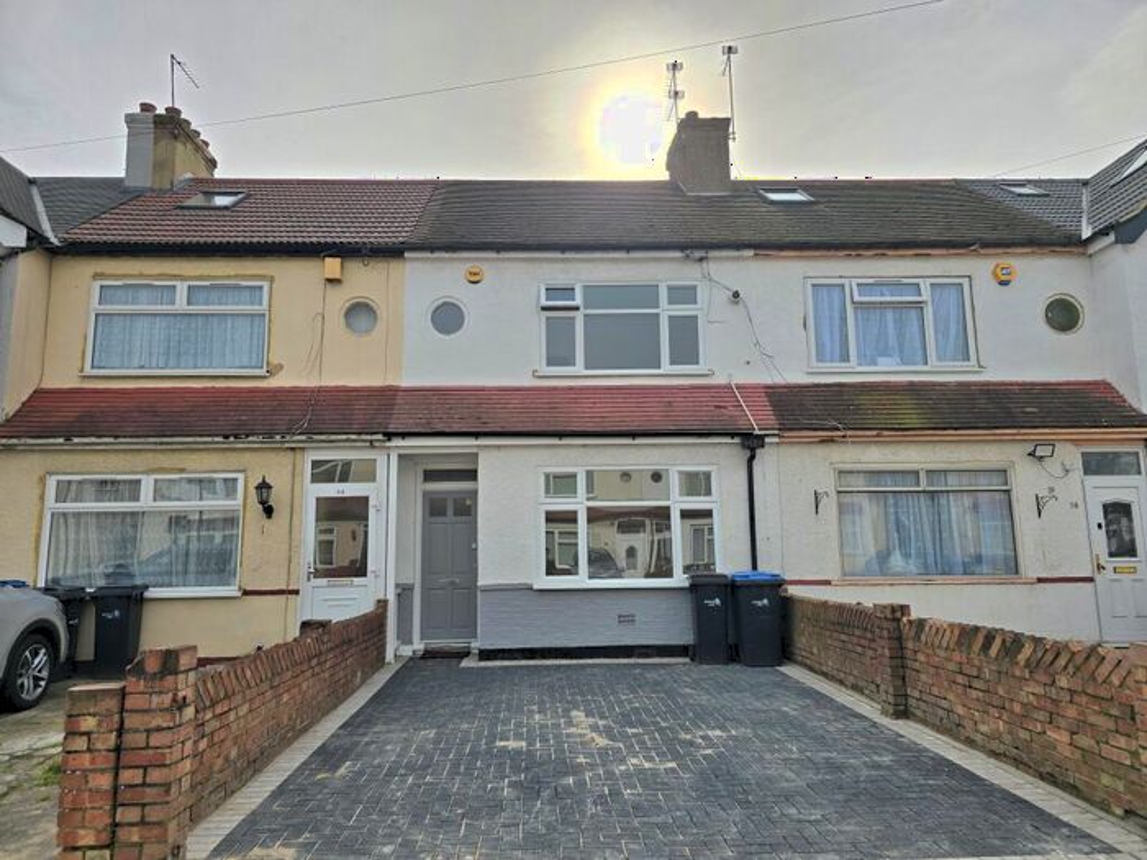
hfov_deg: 73.9
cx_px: 574
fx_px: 762
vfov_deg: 58.9
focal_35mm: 23
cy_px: 430
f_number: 1.7
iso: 12
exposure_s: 1/2500
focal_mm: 6.3
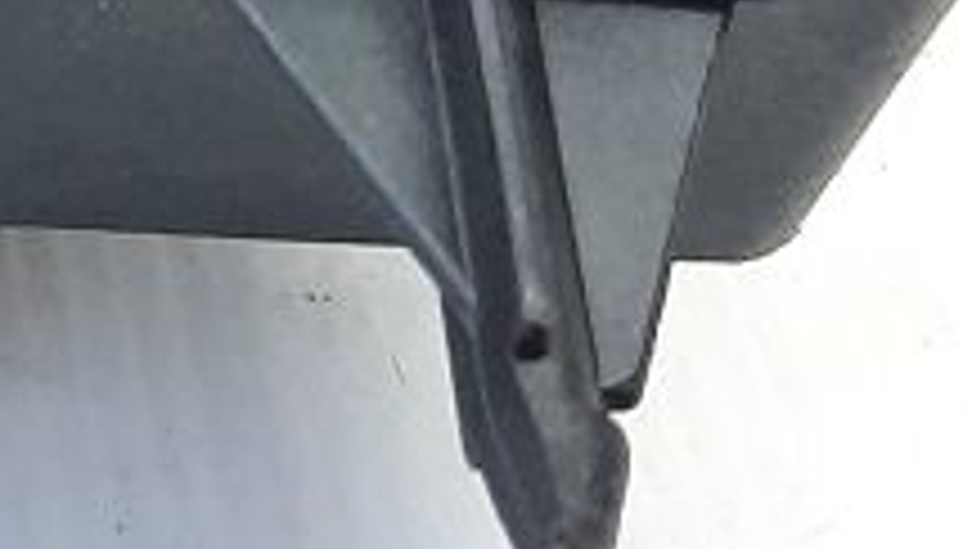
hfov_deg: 13.2
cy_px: -860
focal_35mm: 151
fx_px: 3896
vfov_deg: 7.4
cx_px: -626
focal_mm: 4.6
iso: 200
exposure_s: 1/50
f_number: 2
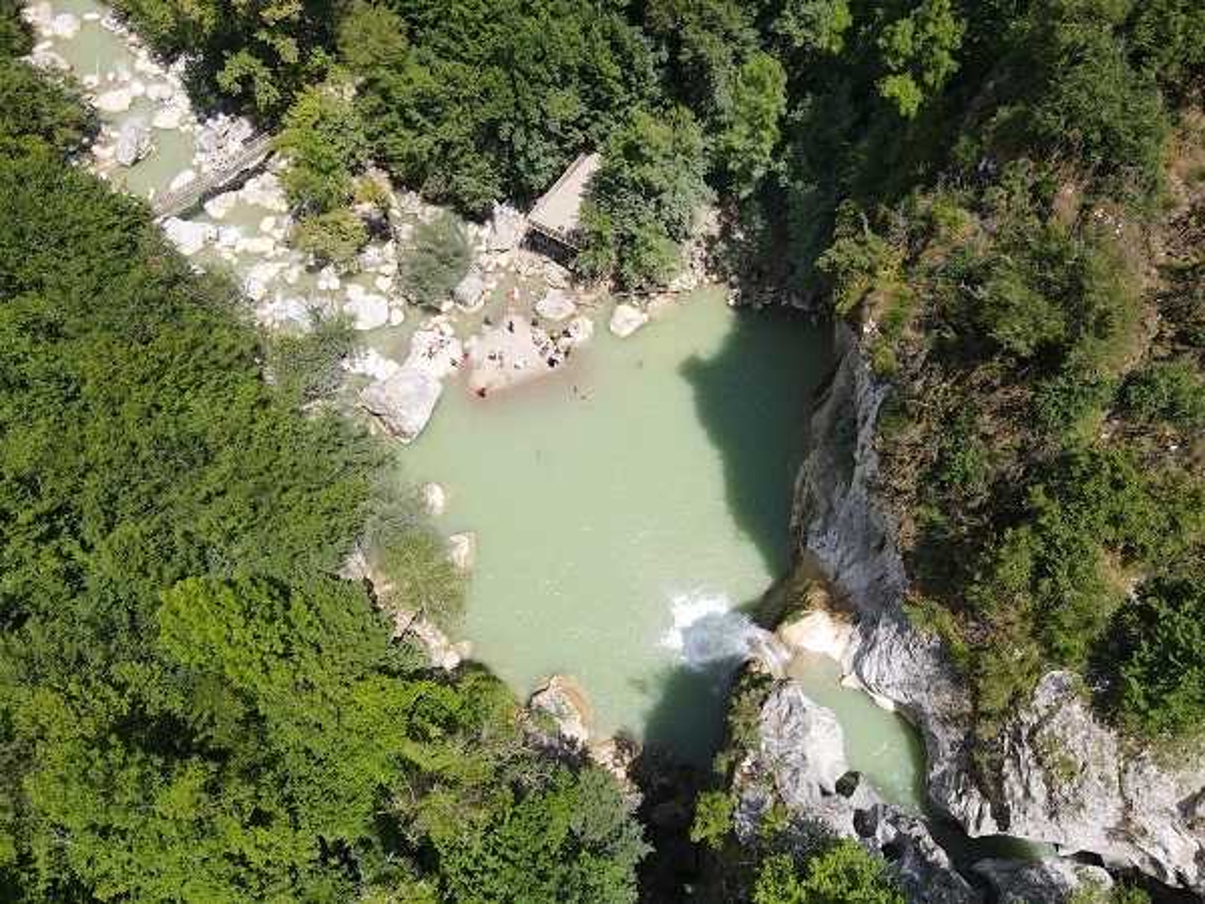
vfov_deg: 56.8
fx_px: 835
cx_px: 602
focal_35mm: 24
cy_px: 452
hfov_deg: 71.6
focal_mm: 4.5
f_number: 2.8
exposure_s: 1/500
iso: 100
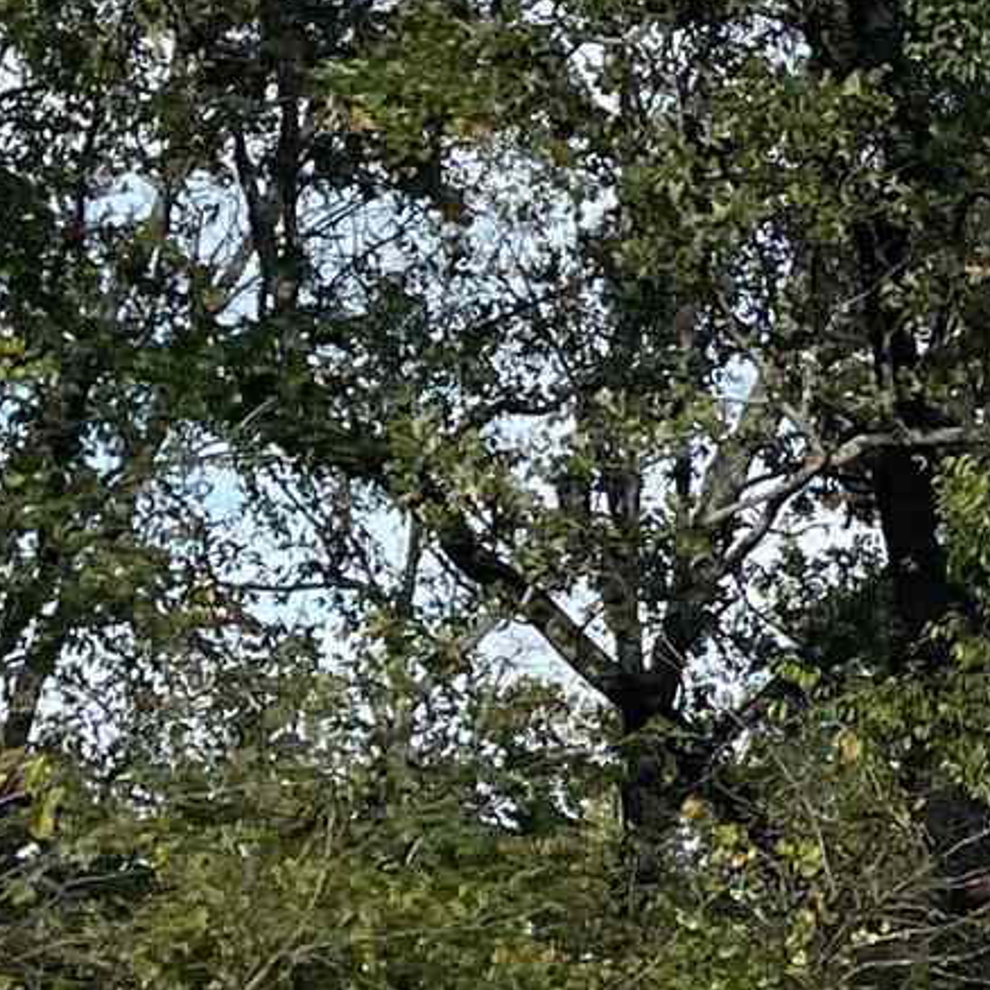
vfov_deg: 11.3
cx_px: 2267
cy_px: 493
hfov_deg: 10.0
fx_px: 5015
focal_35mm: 155
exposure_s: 1/2660
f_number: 1.6
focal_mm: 5.1
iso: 32
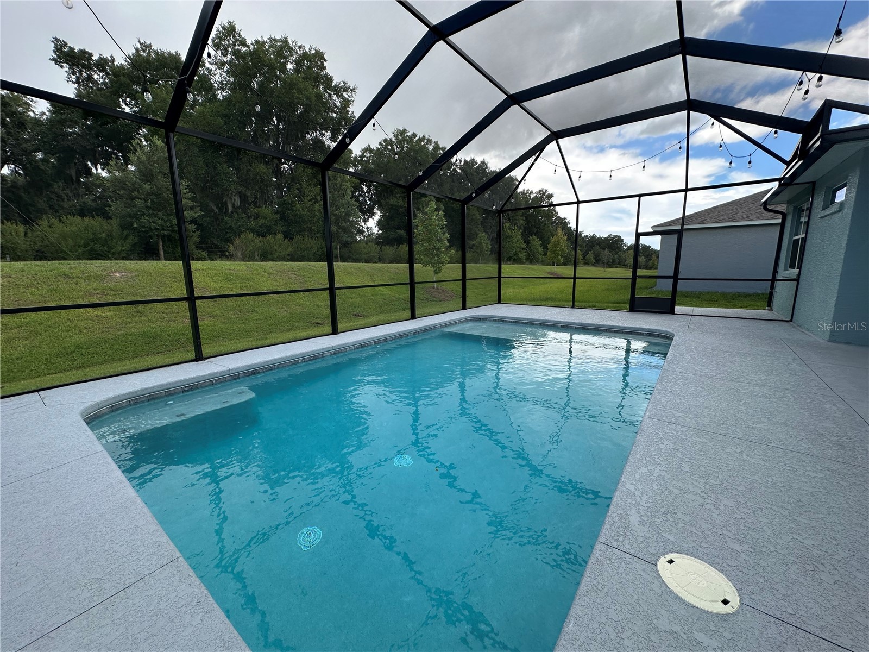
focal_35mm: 14
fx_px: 351
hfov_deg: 102.1
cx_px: 434
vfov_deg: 85.7
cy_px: 326
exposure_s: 1/397
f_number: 2.2
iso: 40
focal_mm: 2.22
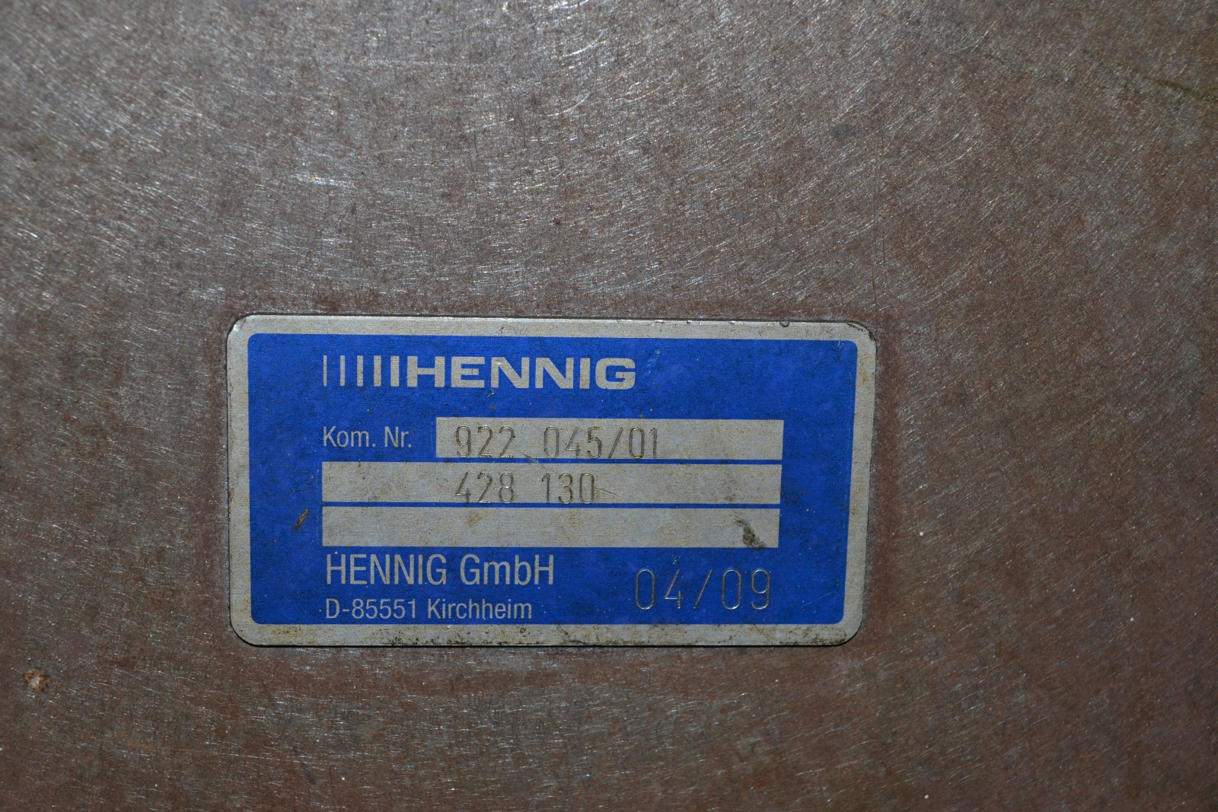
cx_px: 609
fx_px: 1929
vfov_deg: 23.8
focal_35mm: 57
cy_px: 406
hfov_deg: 35.1
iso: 100
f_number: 8
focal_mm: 38
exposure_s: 1/60
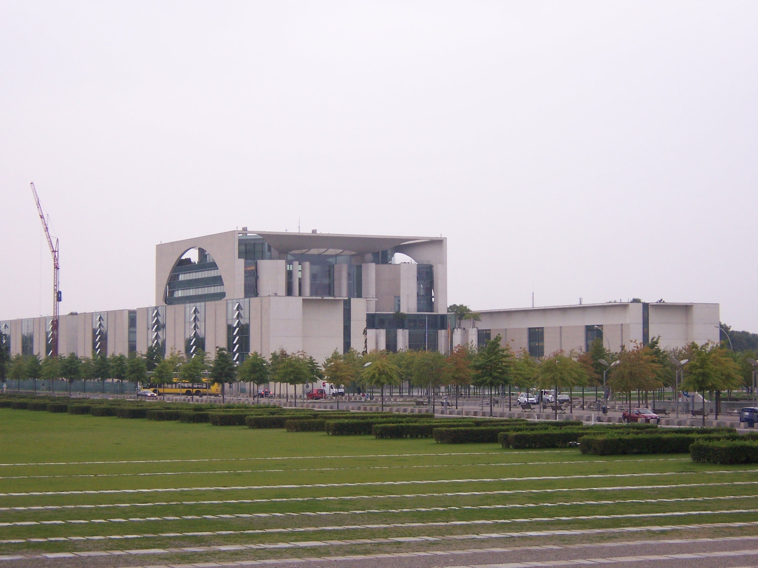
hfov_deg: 23.8
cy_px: 284
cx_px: 379
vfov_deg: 18.0
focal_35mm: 82
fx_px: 1796
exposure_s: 1/90
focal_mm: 13.5
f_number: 4.8
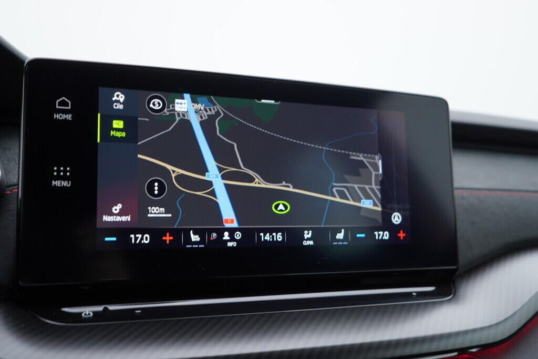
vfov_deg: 36.9
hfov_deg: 53.1
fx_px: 538
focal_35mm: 36
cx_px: 269
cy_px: 180
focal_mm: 24
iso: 125
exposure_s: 1/50
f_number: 3.2
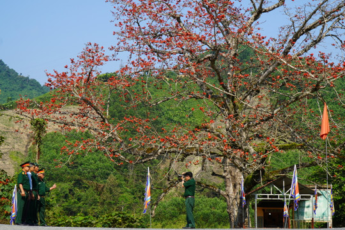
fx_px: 374
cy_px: 115
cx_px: 172
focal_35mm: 39
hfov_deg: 49.6
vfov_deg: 34.2
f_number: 9
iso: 100
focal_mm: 26
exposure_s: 1/125
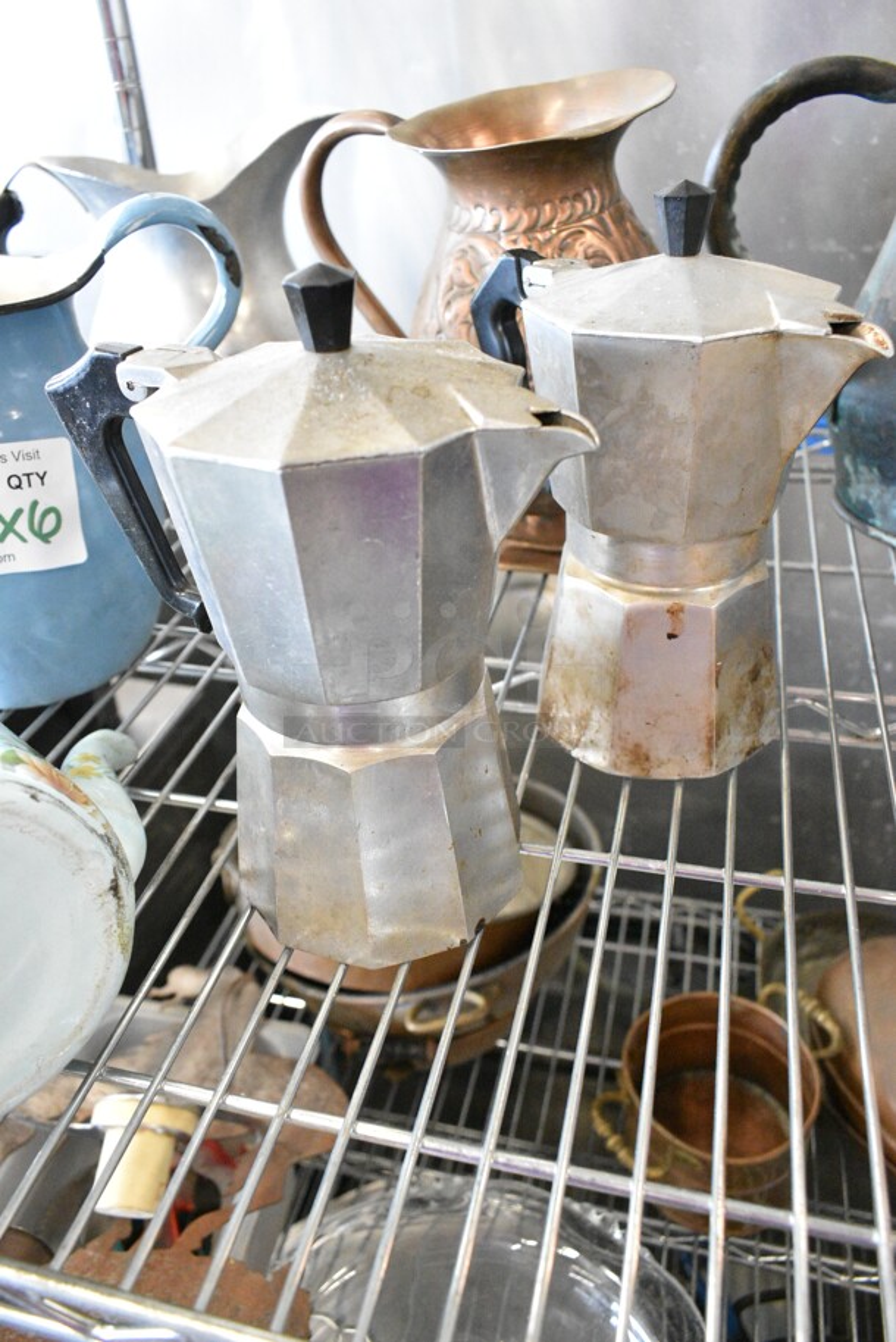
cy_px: 671
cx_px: 448
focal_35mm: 27
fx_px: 1006
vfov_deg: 67.3
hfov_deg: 48.0
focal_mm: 18
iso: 6400
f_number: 5
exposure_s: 1/100
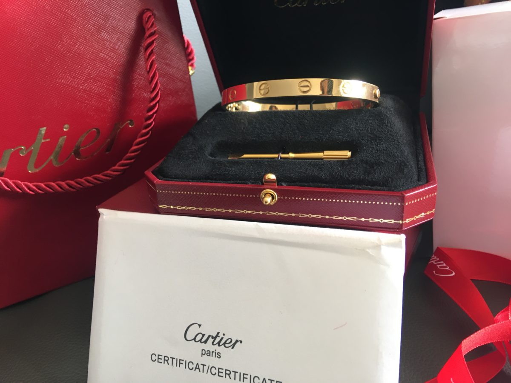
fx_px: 428
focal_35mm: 29
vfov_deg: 48.2
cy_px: 192
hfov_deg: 61.7
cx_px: 256
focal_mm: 4.15
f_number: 2.2
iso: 100
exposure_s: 1/33
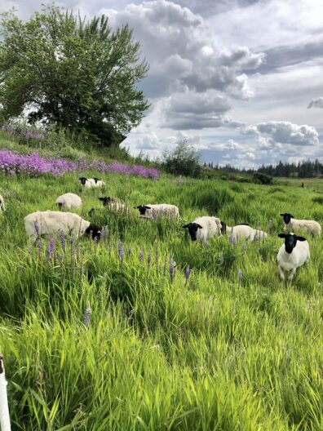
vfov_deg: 63.4
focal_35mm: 28
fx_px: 348
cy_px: 216
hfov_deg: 49.7
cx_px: 162
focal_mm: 4
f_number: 1.8
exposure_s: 1/2208
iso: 20
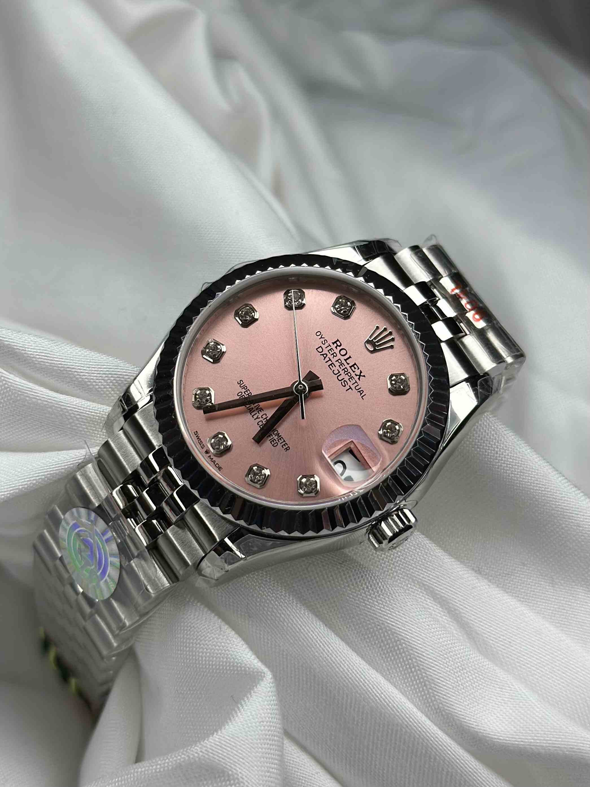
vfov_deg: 39.7
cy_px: 394
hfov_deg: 30.3
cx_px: 295
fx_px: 1091
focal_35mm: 48
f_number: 1.78
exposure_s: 1/1721
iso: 80
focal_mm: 6.86
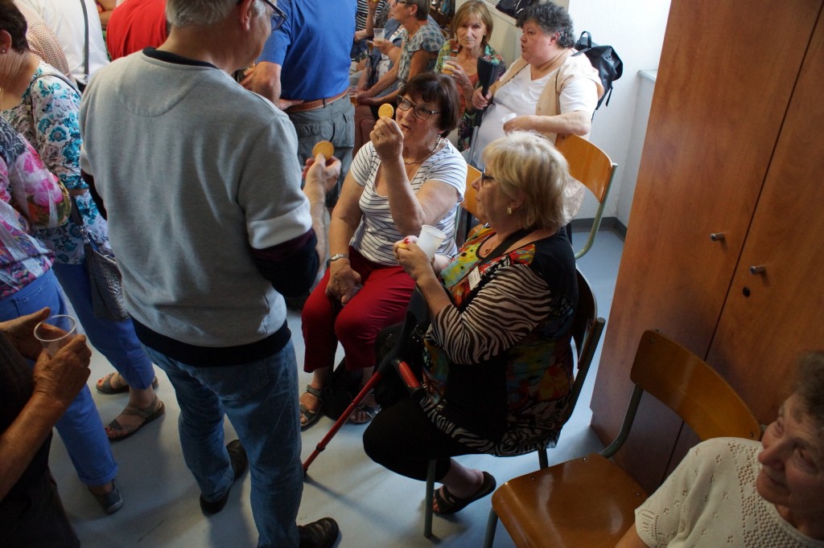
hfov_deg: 61.9
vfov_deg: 43.6
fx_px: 686
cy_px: 274
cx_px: 412
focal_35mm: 30
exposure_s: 1/80
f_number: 4
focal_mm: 20
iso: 1600
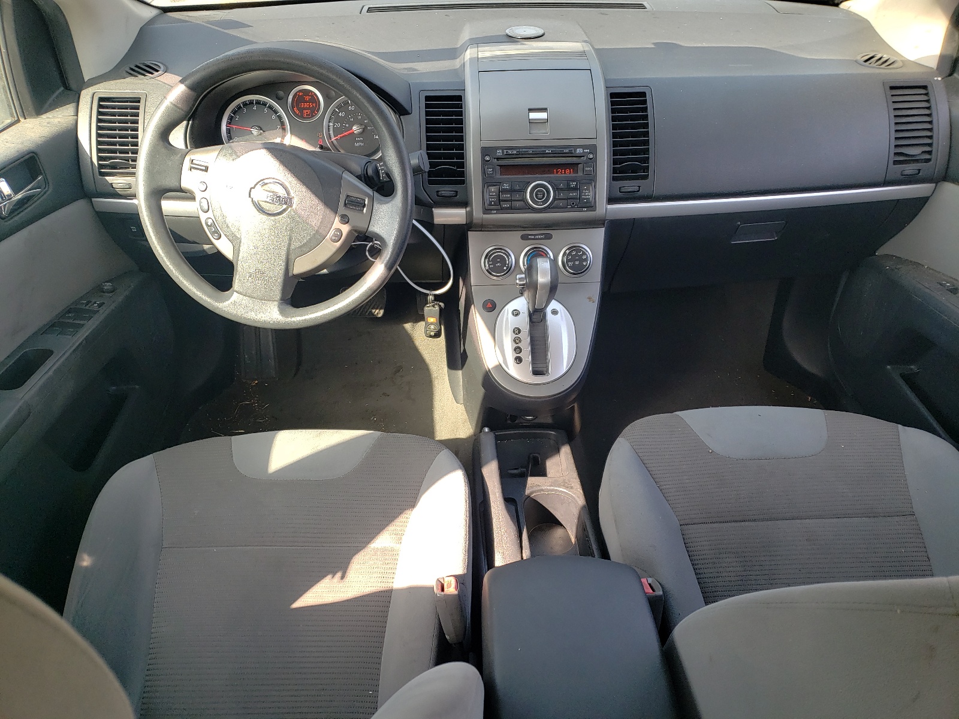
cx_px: 480
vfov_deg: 53.1
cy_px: 360
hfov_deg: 67.3
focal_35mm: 26
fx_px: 720
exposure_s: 1/250
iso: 50
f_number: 1.5
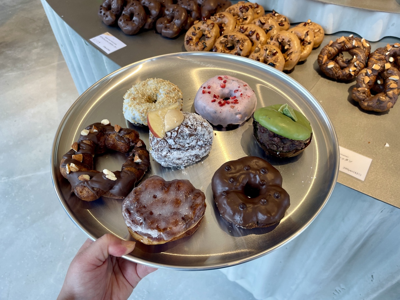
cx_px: 200
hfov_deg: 67.3
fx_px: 300
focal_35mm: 26
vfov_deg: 53.1
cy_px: 150
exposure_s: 1/100
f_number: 1.6
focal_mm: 4.2
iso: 40
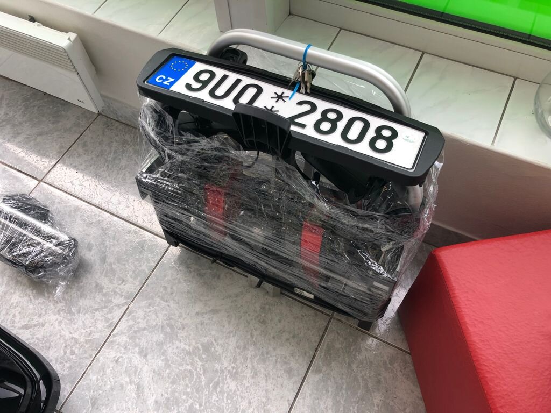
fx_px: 446
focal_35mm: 28
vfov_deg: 49.7
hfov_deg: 63.4
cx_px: 276
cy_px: 206
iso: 32
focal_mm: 3.99
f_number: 1.8
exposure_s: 1/100
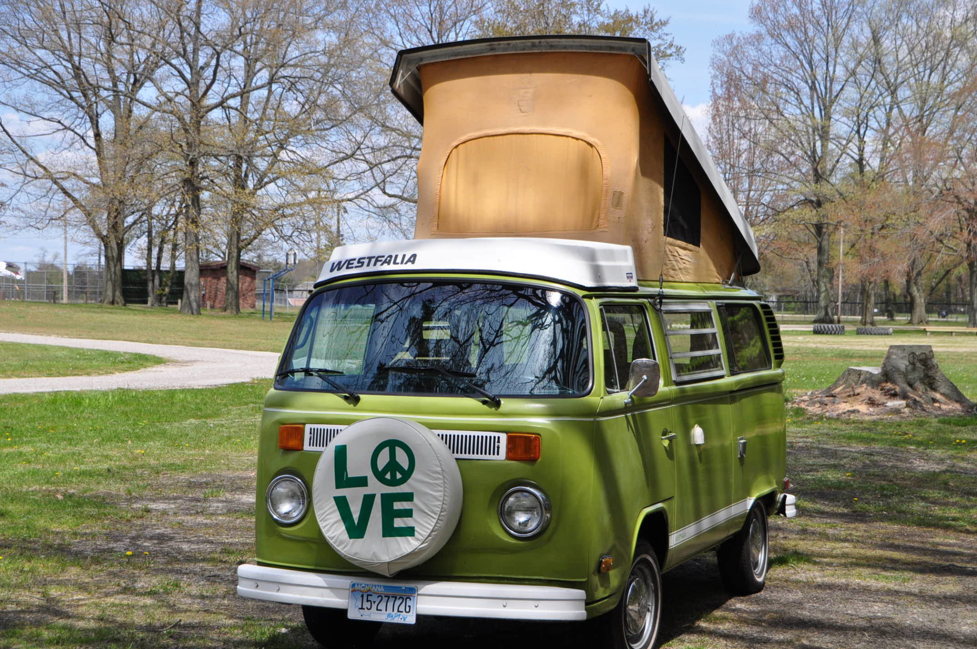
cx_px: 488
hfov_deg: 29.3
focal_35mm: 69
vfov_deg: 19.7
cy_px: 324
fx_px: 1870
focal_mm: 46
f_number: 5.6
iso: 400
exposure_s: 1/1600
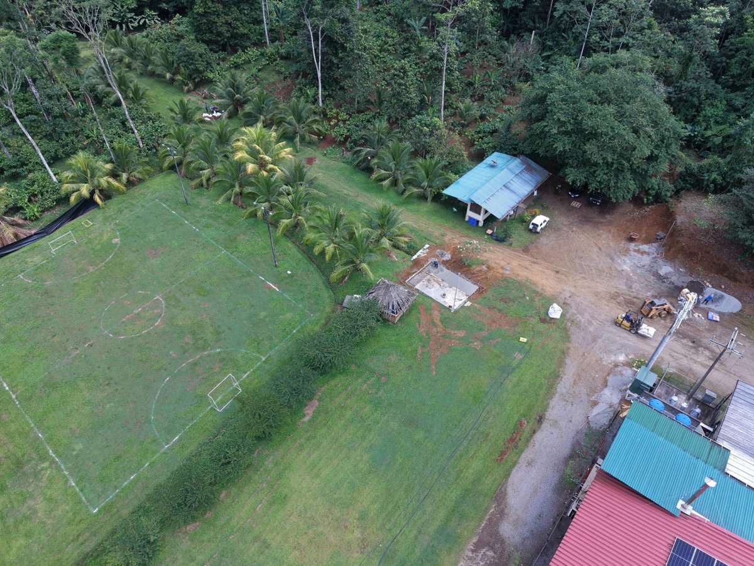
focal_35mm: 24
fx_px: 523
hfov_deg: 71.6
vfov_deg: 56.8
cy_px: 283
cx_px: 377
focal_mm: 8.67
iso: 100
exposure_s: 1/1250
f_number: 1.8
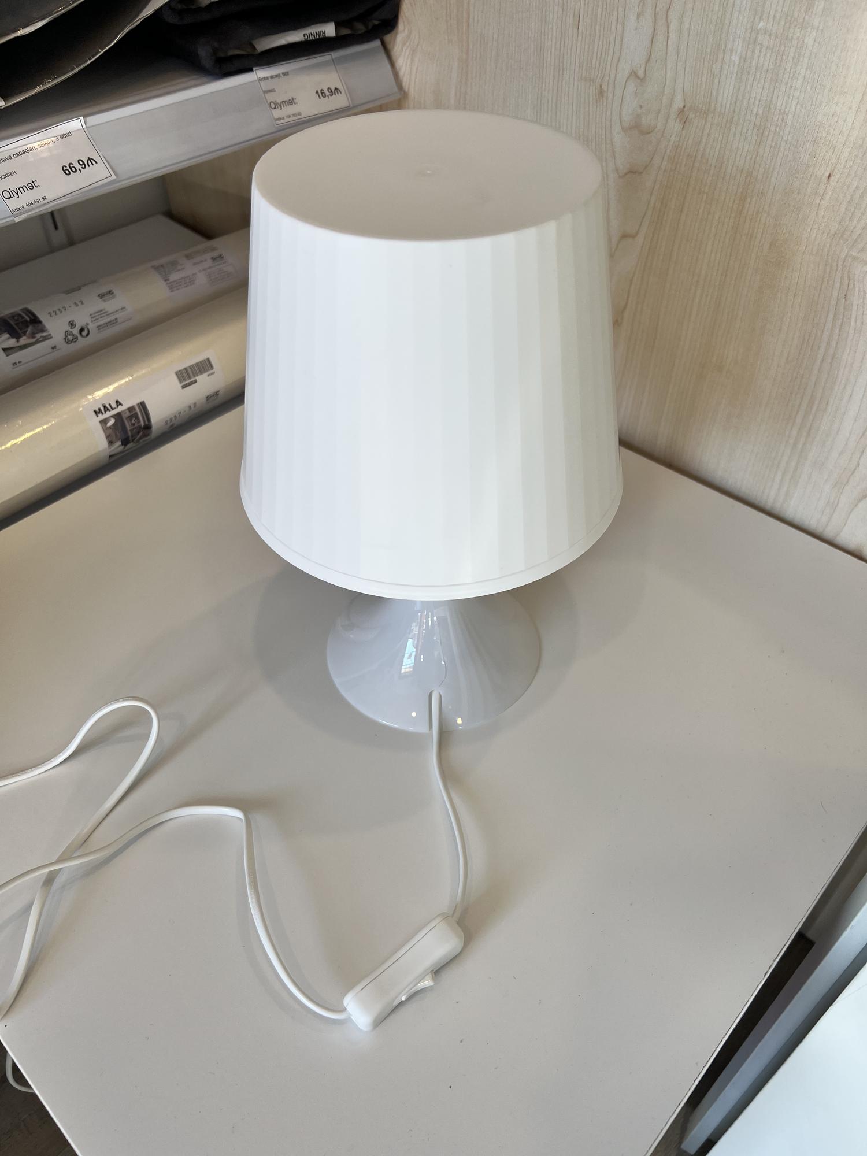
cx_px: 434
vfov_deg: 67.3
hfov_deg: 53.1
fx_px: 868
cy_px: 578
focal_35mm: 26
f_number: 1.5
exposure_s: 1/295
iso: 50
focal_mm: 5.7
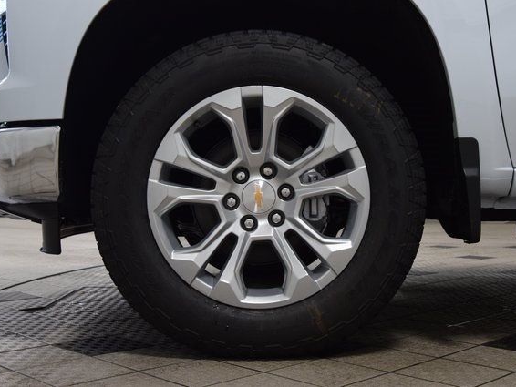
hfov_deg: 37.8
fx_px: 754
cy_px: 194
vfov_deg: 28.8
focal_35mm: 51
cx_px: 263
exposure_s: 1/60
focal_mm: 31
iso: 1600
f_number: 7.1
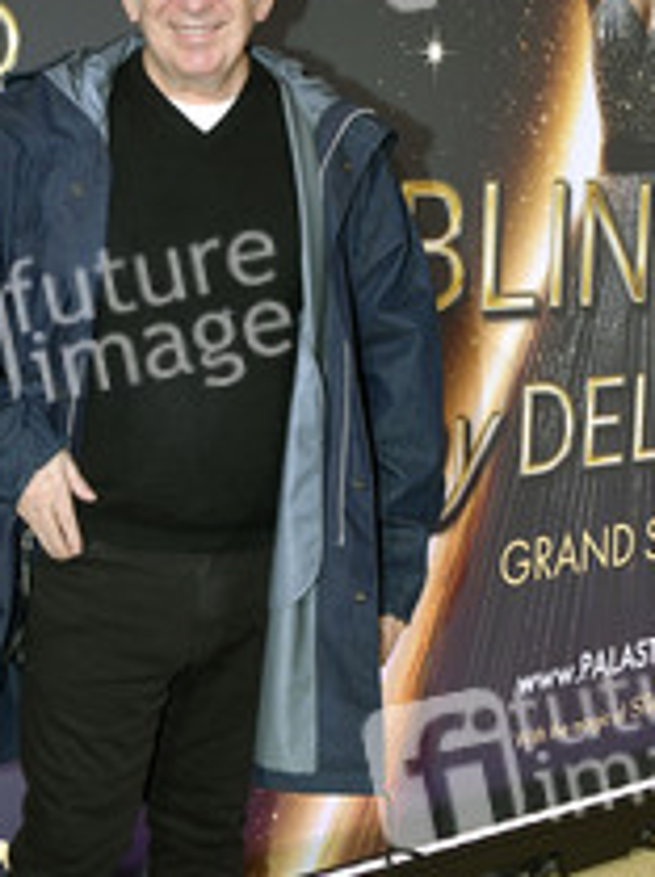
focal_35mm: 70
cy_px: 541
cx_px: 197
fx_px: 1771
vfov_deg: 27.7
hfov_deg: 20.8
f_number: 6.3
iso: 1250
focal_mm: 38
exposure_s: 1/250
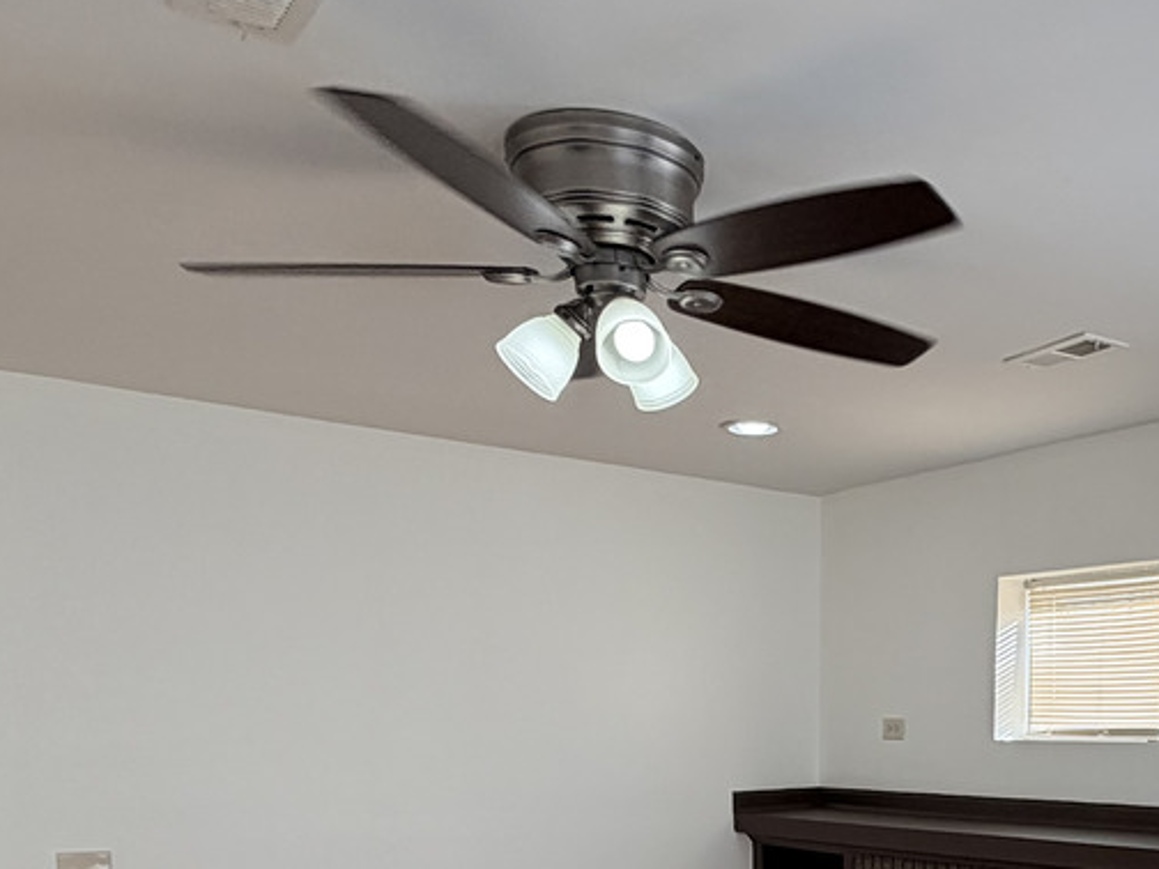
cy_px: 897
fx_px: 1339
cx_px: 1000
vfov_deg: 32.6
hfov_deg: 43.5
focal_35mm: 40
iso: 50
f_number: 2.2
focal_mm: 2.22
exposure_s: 1/228
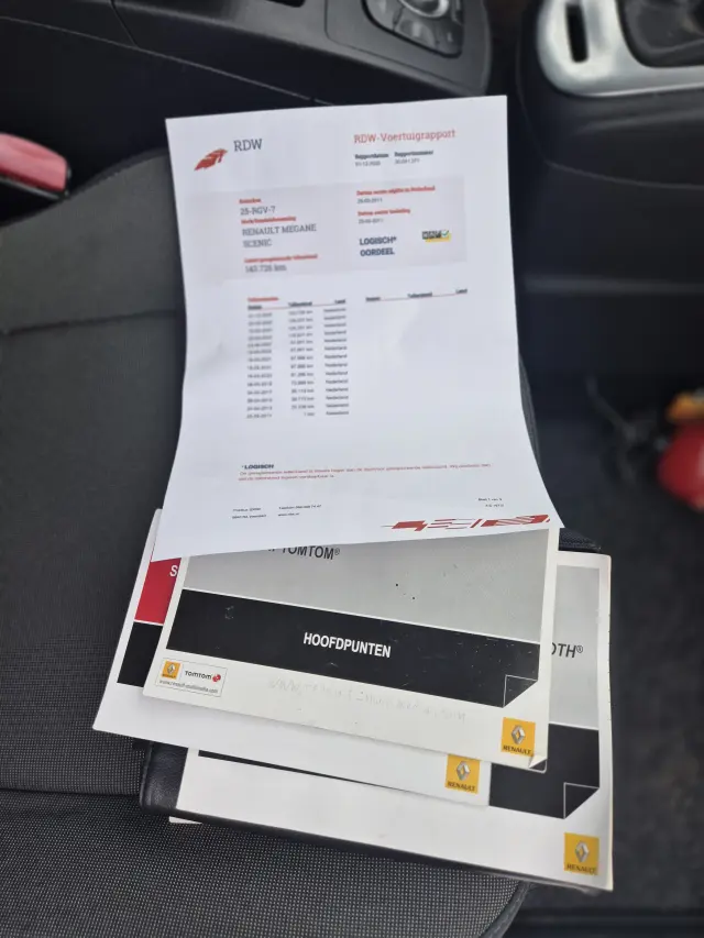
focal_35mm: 23
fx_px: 624
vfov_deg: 73.9
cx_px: 352
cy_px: 469
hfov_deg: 58.9
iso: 64
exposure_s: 1/100
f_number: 1.8
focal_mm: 5.4
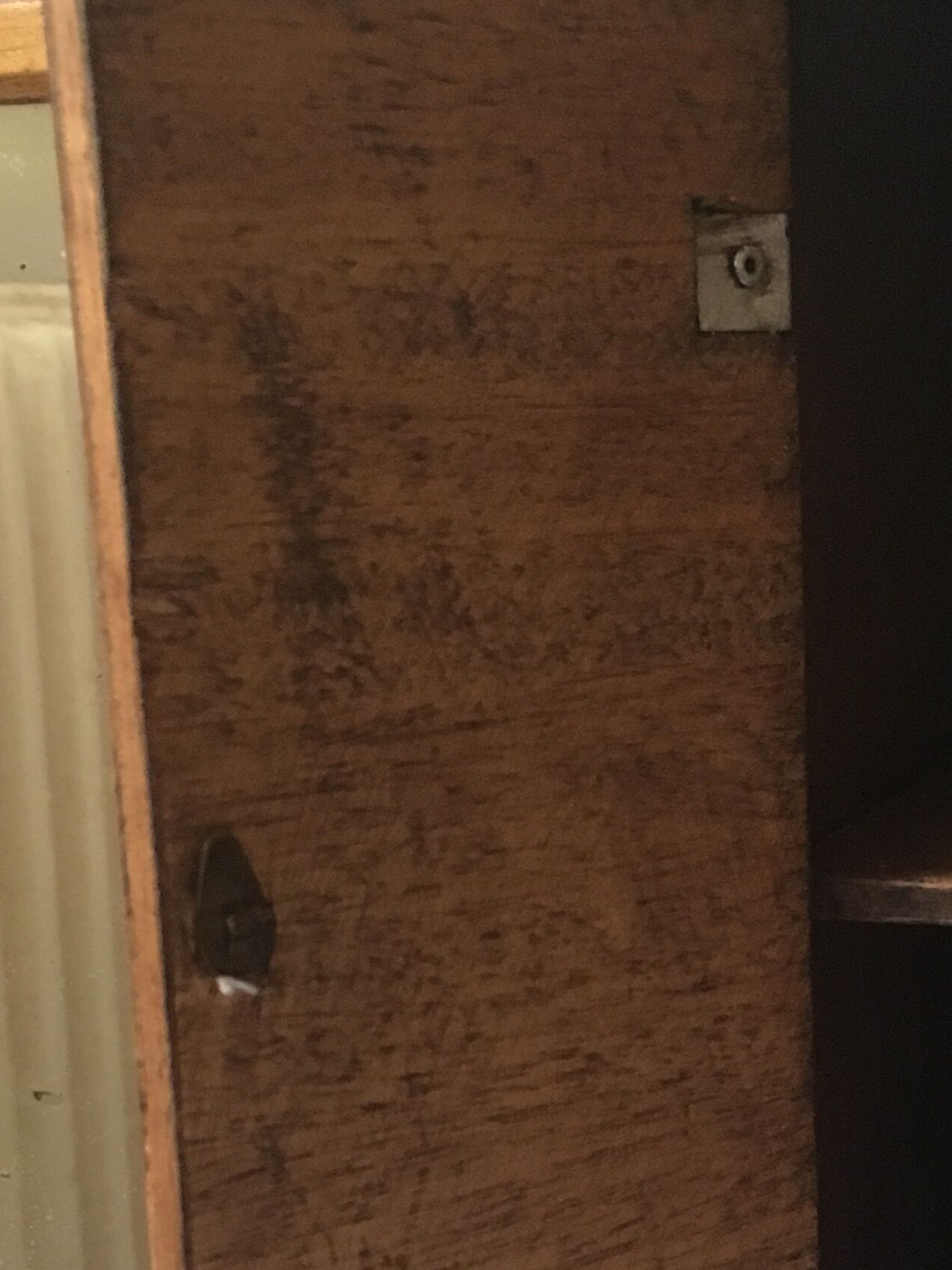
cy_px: 952
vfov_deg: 27.8
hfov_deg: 21.0
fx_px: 2530
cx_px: 803
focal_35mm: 69
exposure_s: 1/25
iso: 200
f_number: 2.2
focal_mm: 4.15
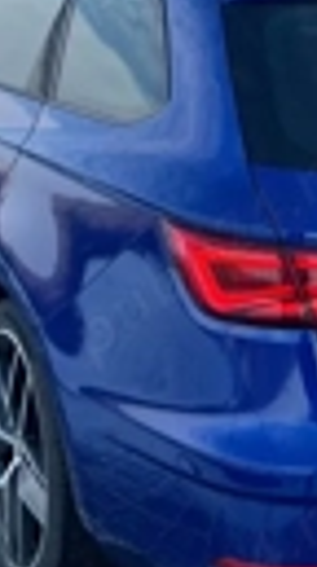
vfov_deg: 23.0
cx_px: 304
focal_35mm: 88
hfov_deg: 13.5
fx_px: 1323
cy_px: -40
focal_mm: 5.7
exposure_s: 1/1511
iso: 50
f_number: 1.5
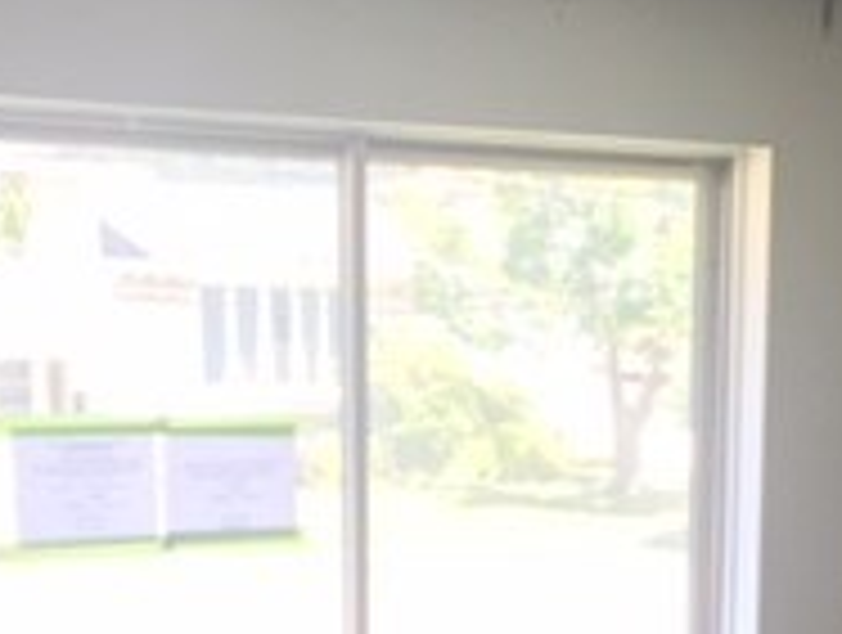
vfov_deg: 14.2
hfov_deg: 19.7
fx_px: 2413
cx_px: 617
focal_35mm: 99
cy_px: 890
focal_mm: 4.15
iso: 40
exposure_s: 1/40
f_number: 2.2
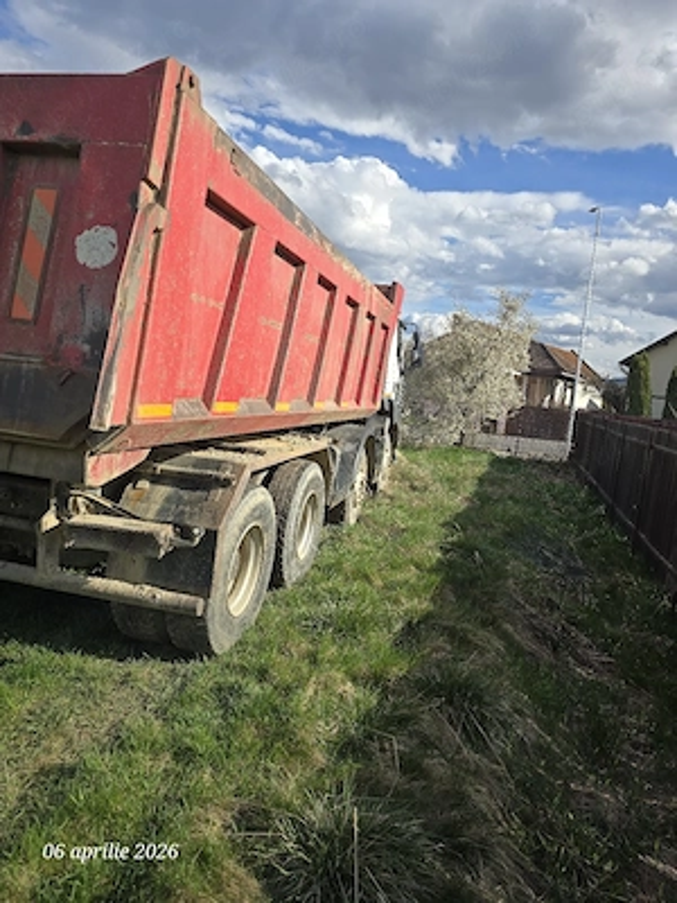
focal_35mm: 23
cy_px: 452
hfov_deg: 58.9
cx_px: 338
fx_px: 600
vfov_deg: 73.9
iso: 12
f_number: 1.7
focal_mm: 6.3
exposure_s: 1/667
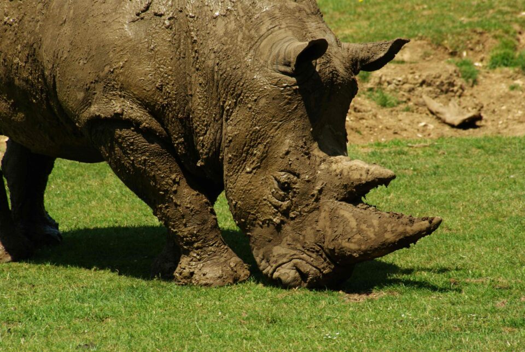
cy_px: 176
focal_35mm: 450
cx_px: 262
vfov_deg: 3.1
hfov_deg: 4.6
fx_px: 6571
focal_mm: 300
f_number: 11
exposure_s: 1/180
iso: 200
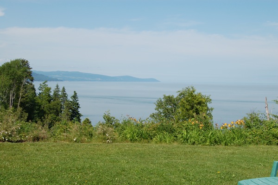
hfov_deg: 41.1
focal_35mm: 48
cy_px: 92
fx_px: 370
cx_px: 139
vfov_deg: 28.0
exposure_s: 1/320
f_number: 9
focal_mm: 32
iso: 200
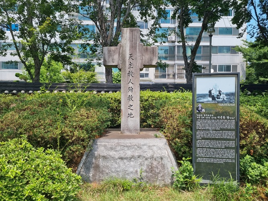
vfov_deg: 53.1
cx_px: 134
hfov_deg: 67.3
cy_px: 100
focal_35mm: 26
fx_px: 201
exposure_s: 1/920
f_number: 1.8
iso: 50
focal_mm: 5.4
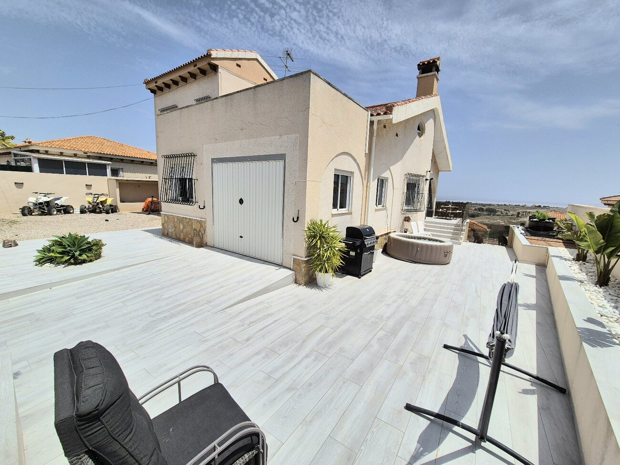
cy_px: 232
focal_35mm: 13
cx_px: 310
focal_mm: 2.2
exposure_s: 1/10000
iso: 50
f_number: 2.2
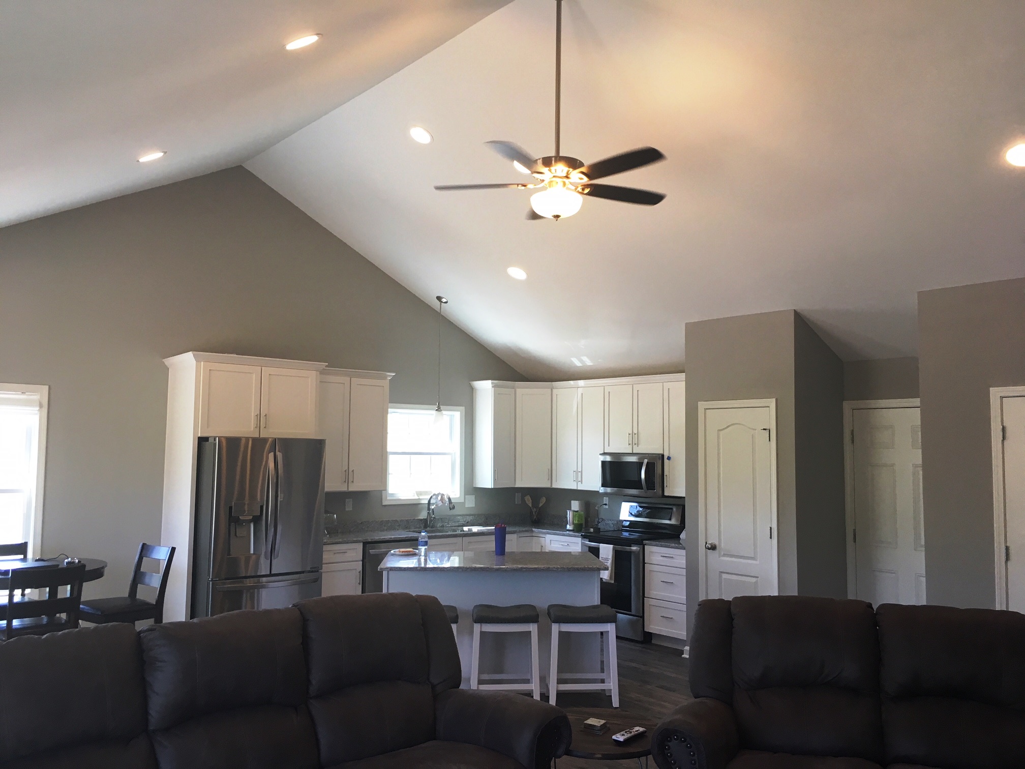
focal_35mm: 29
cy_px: 384
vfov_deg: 48.2
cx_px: 512
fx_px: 859
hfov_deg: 61.7
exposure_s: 1/30
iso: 32
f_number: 2.2
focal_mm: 4.15
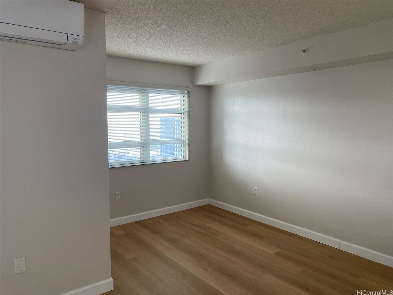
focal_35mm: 26
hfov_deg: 67.3
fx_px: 295
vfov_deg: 53.1
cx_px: 196
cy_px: 148
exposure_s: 1/121
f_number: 1.8
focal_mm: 4.25
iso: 100
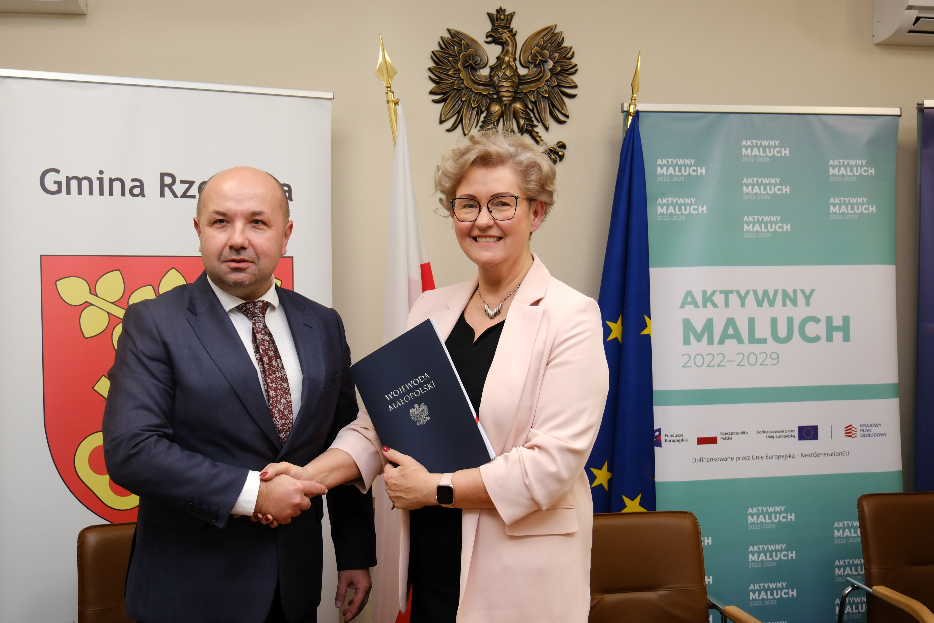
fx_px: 778
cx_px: 467
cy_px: 312
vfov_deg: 43.6
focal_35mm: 30
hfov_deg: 61.9
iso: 640
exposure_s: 1/125
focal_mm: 20.2
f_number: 4
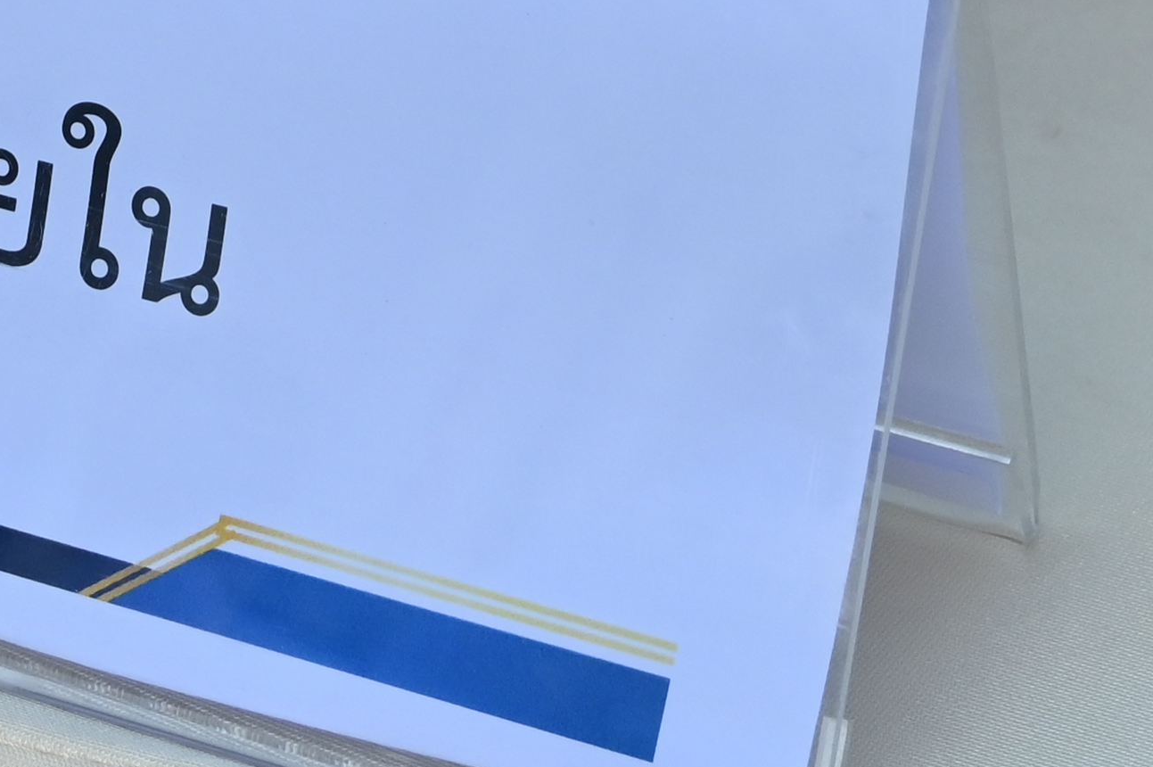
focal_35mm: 159
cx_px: -45
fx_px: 5088
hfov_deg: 12.7
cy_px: -993
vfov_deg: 8.0
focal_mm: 34
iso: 500
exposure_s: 1/400
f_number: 8
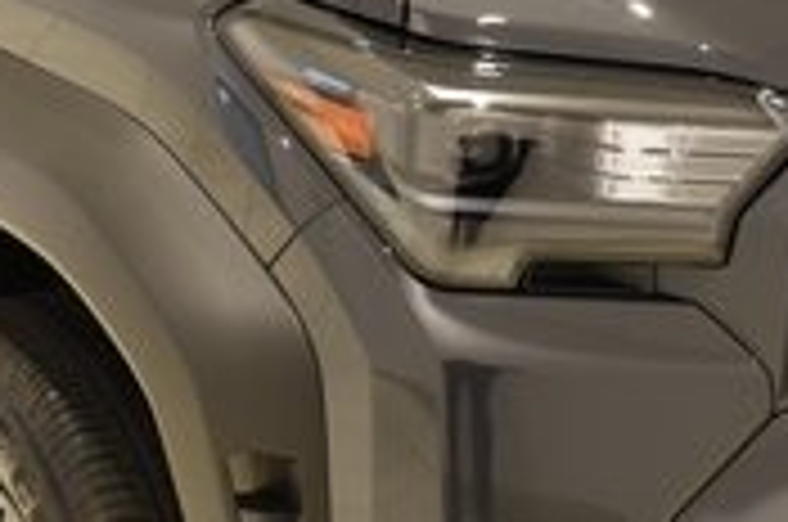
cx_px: 477
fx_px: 2403
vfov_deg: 12.4
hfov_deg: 18.6
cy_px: 209
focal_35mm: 110
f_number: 3.5
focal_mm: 20
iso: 360
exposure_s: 1/30
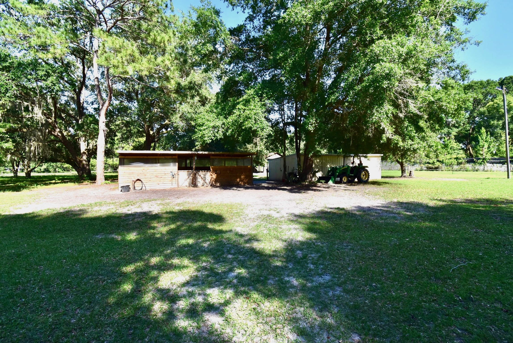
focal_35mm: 15
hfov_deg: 100.3
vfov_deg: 77.4
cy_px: 172
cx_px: 256
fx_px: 214
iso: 400
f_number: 10
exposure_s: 1/320
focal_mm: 10
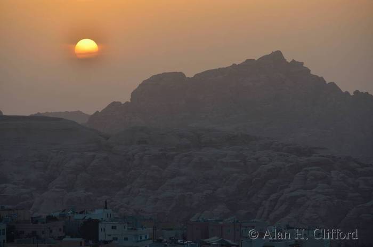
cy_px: 124
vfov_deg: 6.1
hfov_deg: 9.2
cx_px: 186
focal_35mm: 225
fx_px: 2325
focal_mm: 150
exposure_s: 1/200
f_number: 7.1
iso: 125
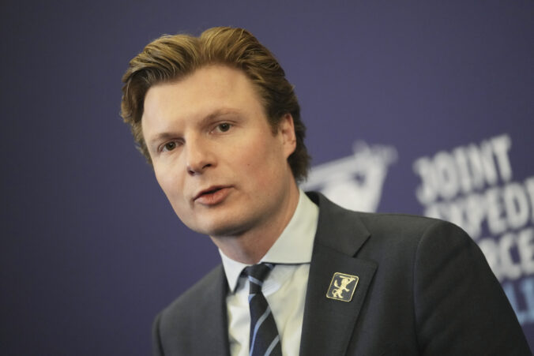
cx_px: 267
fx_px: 2300
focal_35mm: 155
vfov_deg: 8.9
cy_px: 178
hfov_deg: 13.2
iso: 6400
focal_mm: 155
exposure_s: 1/1000
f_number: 2.8
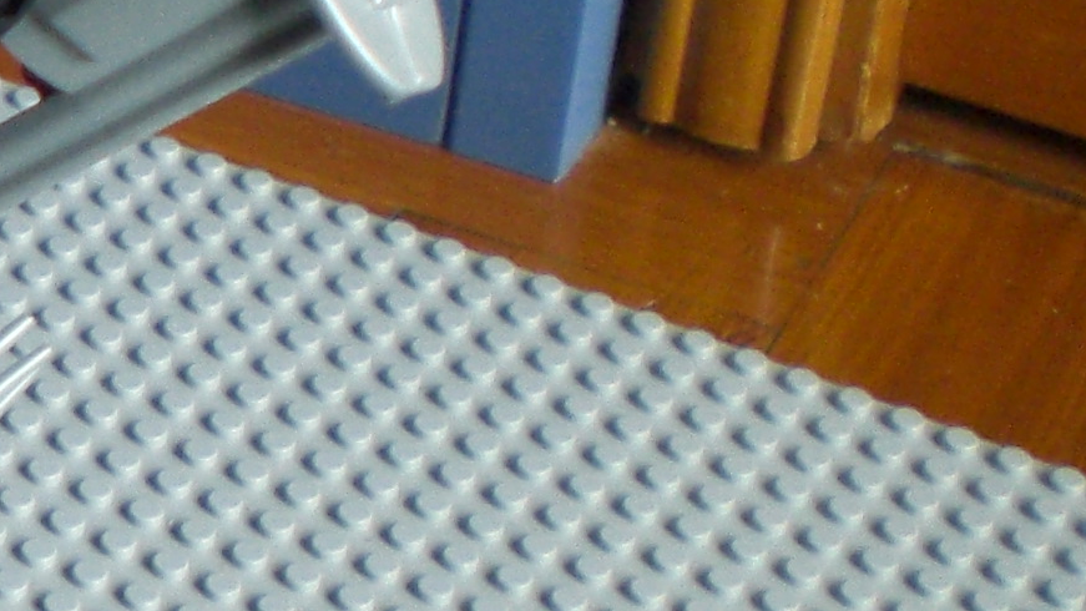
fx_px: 4204
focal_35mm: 146
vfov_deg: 8.3
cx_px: -759
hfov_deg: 13.5
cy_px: 133
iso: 200
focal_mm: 6.3
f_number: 3.1
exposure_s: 1/80
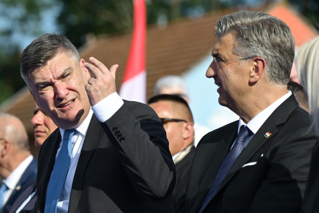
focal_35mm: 200
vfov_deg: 6.9
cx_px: 160
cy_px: 106
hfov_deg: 10.3
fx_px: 1773
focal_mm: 200
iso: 320
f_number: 5.6
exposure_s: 1/2000
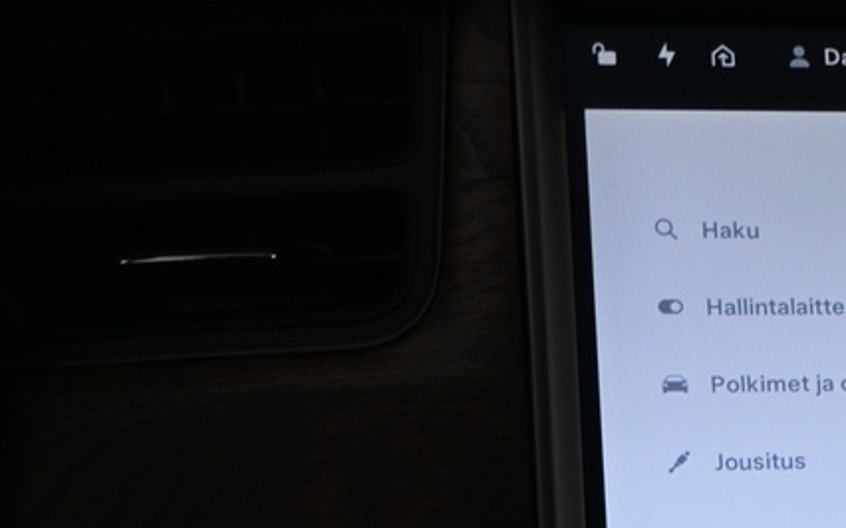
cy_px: 899
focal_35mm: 93
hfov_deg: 20.0
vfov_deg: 12.9
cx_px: 1182
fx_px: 2144
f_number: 3.5
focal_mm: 16
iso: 250
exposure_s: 1/30
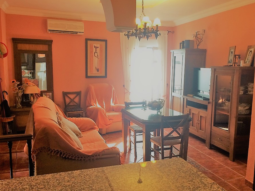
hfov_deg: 55.3
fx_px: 243
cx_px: 133
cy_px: 99
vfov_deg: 42.9
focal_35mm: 33
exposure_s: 1/33
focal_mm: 4.15
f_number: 2.2
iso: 64
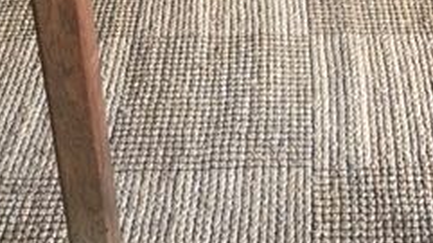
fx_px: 963
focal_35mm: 84
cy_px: -124
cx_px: 316
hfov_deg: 25.1
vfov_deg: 13.5
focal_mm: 4.15
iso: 50
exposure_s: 1/33
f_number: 2.2
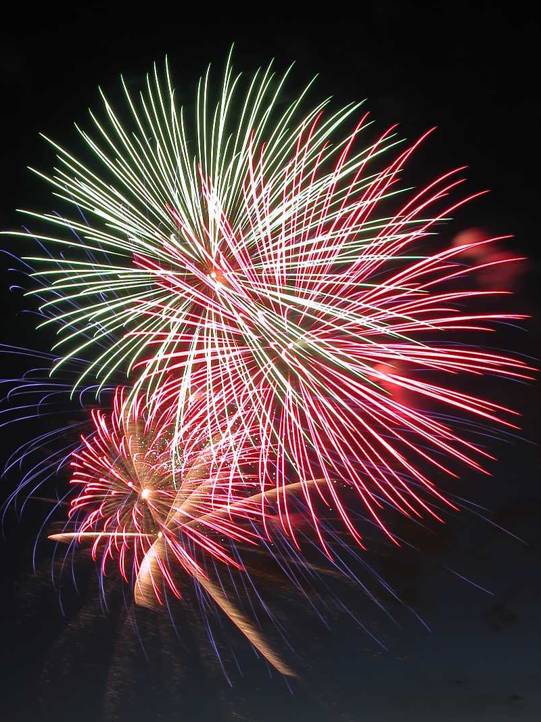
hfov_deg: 34.2
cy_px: 382
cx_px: 220
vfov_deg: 44.8
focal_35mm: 42
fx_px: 875
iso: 100
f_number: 7.1
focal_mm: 8.9
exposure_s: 9.04
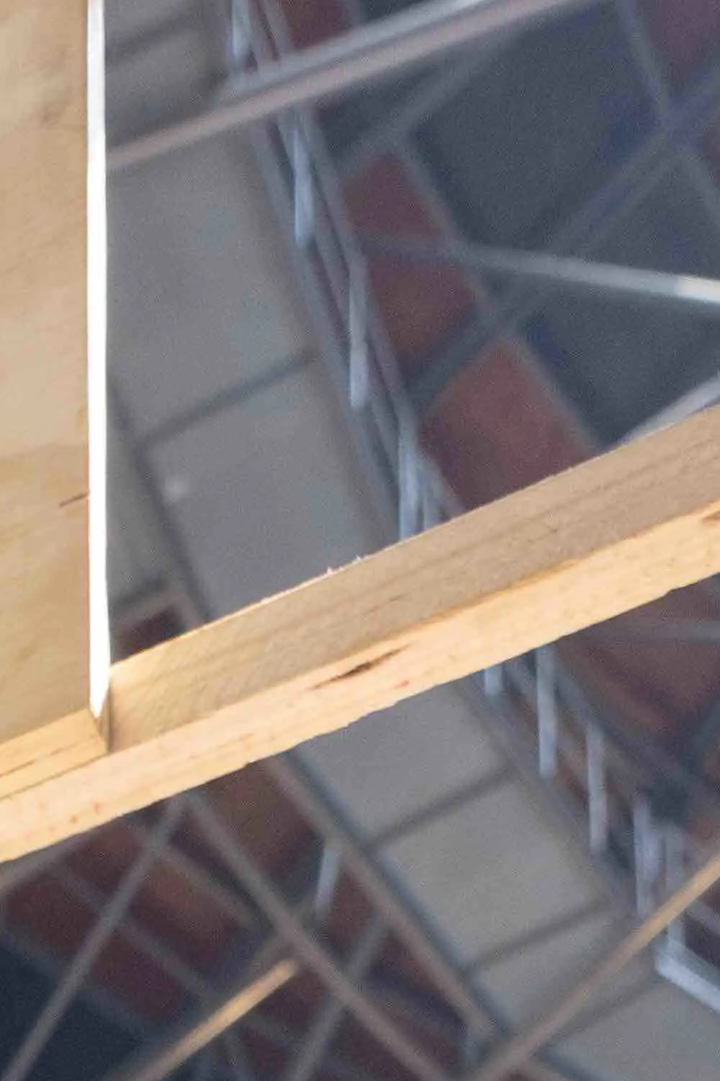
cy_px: 3215
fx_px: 2946
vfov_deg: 11.6
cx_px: -1106
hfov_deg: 11.2
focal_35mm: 98
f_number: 3.5
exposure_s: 1/100
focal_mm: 15.5
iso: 500
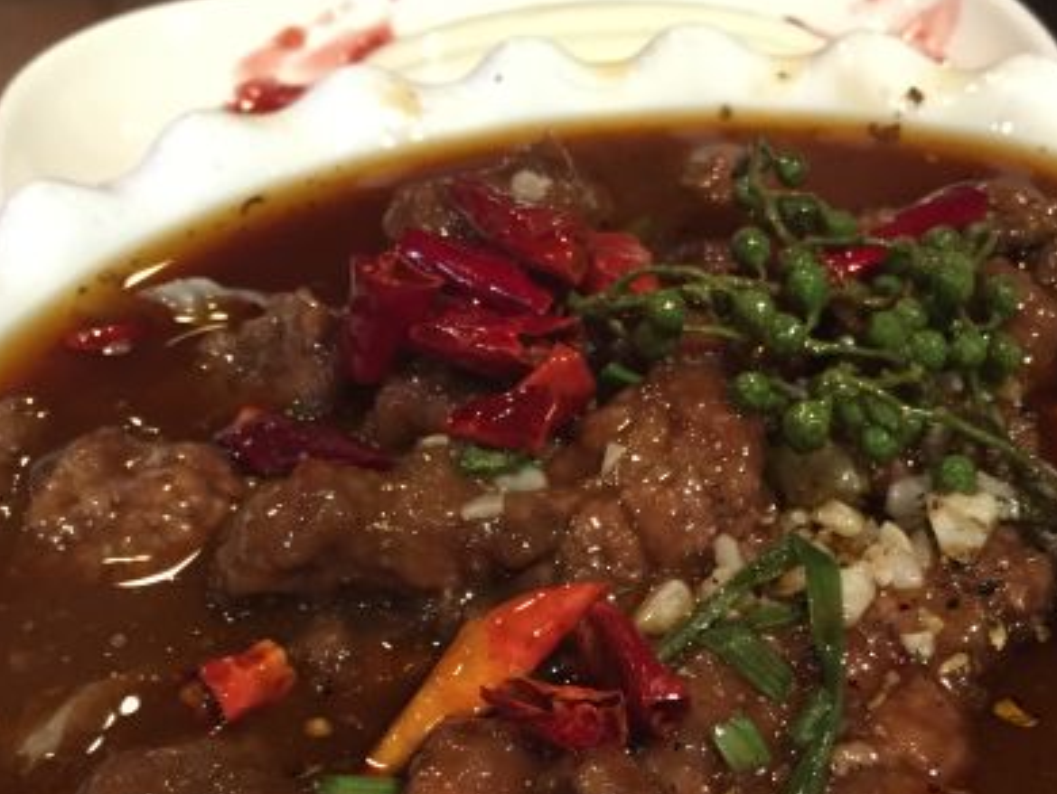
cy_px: 682
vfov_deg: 27.3
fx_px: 1589
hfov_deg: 36.5
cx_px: 678
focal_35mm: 52
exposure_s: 1/30
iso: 200
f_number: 2.2
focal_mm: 4.15
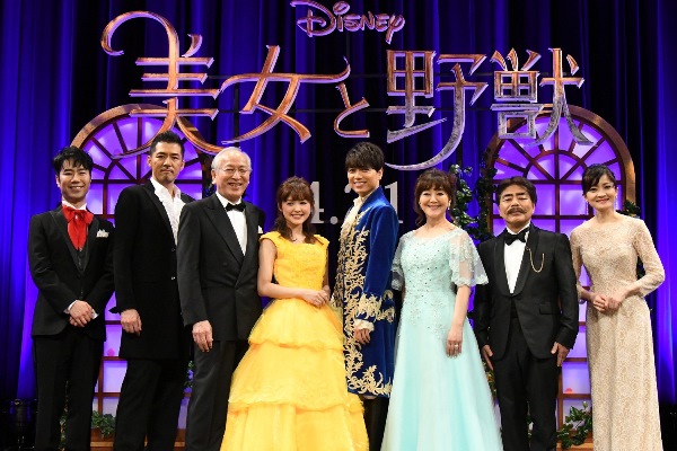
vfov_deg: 18.9
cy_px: 226
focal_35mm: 72
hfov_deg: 28.1
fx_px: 1354
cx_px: 338
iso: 10000
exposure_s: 1/200
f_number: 11
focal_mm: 48
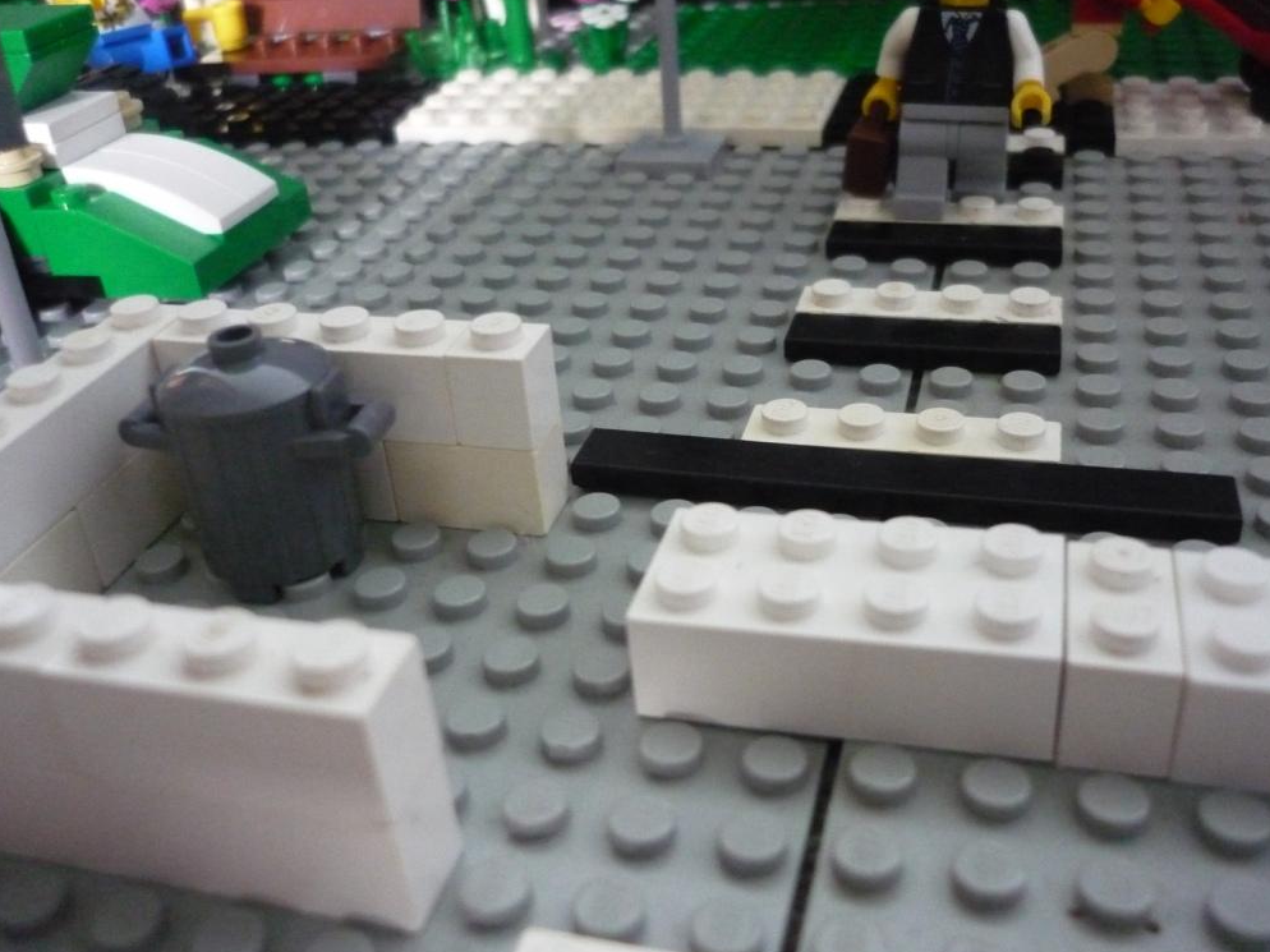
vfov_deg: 41.8
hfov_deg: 54.0
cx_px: 650
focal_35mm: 34
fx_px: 1247
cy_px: 470
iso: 800
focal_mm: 5.5
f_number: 2.8
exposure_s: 1/30
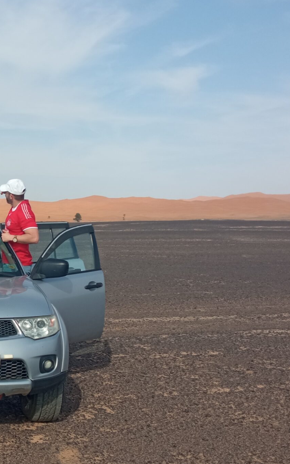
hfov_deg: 22.3
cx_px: -51
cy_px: 266
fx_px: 683
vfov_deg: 37.5
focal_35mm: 54
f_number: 2.2
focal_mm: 3.79
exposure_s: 1/1285
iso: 112
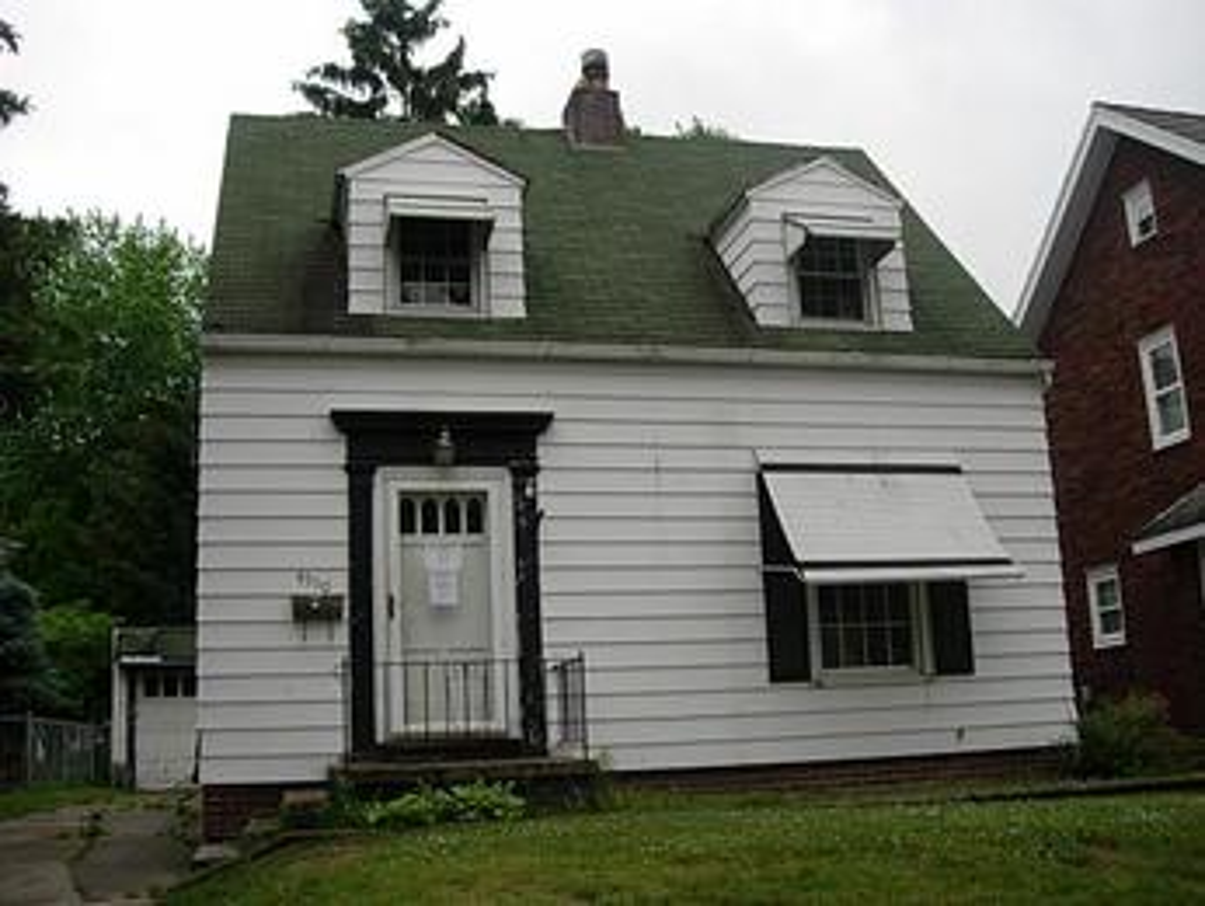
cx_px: 602
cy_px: 453
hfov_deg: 48.9
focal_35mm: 38
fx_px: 1324
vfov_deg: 37.8
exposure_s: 1/995
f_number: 2.8
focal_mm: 7.8
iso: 79
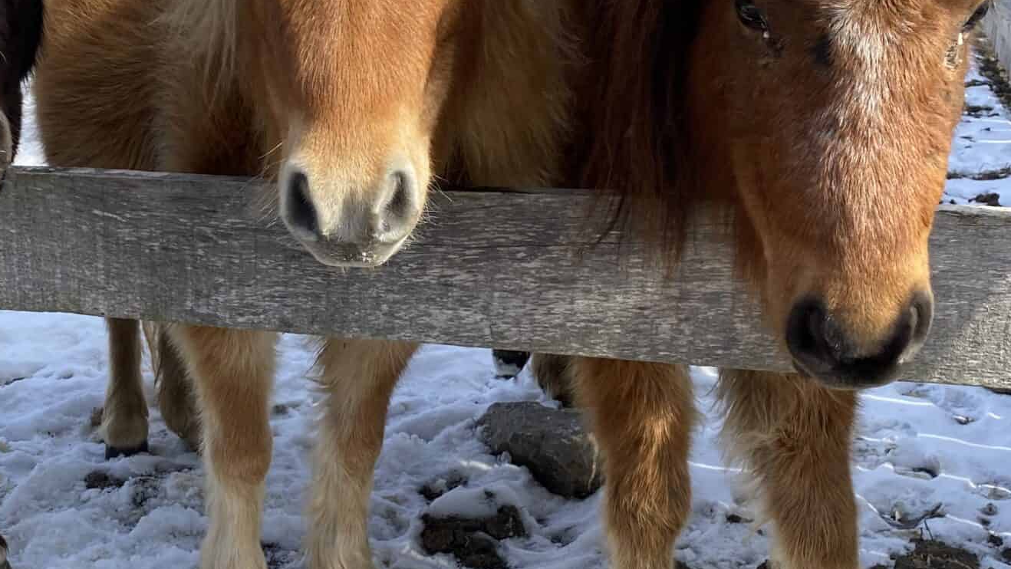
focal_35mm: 55
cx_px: 288
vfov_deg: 21.8
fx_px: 1475
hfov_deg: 37.2
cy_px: 192
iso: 32
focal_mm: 4.25
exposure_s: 1/1103
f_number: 1.8
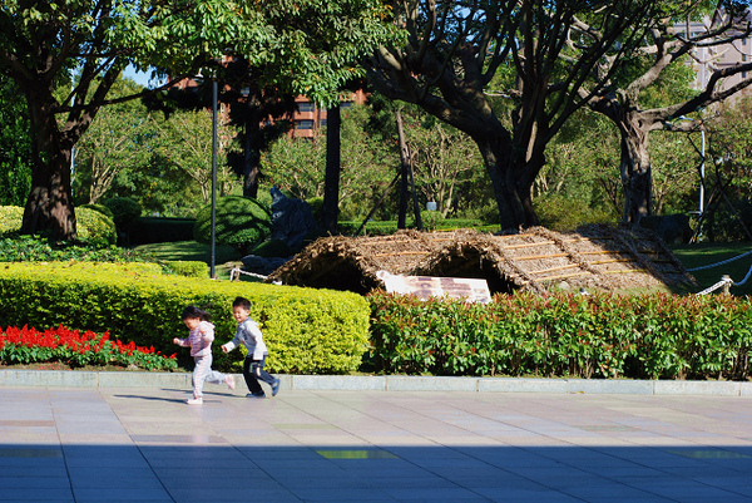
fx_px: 1568
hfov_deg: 27.0
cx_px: 376
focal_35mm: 75
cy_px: 252
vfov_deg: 18.2
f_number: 8
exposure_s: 1/250
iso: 200
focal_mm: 50
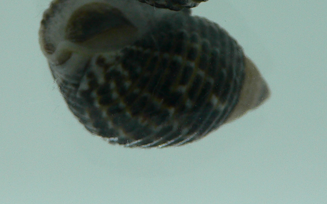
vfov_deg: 15.7
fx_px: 713
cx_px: 161
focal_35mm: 80
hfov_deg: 25.8
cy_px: -39
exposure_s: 1/60
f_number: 2.8
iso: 80
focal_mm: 4.6
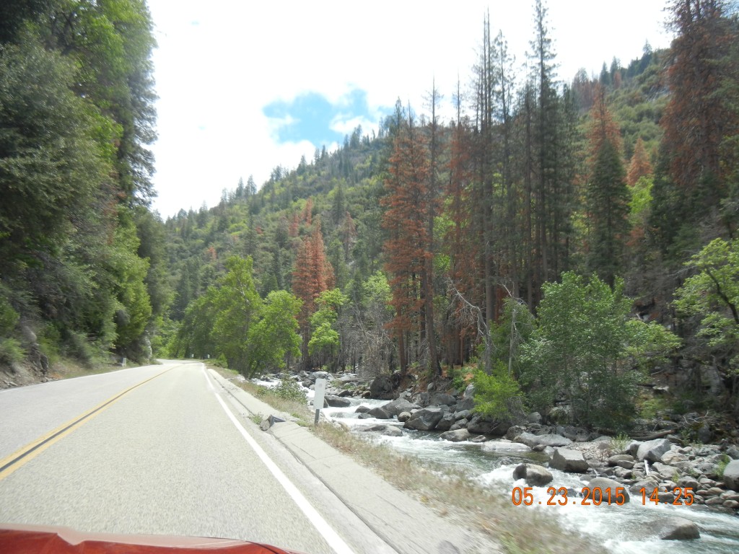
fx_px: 640
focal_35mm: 30
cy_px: 277
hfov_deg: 60.0
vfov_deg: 46.8
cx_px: 370
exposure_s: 1/257
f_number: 7
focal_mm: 5.4
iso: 160
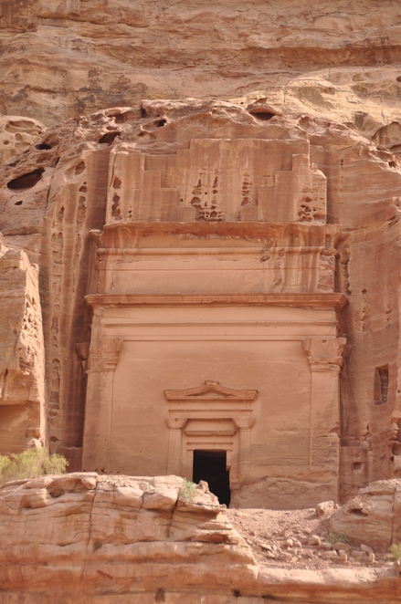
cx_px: 200
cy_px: 302
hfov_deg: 9.6
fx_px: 2390
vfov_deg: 14.4
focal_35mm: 142
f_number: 5.3
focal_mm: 95
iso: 200
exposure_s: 1/500
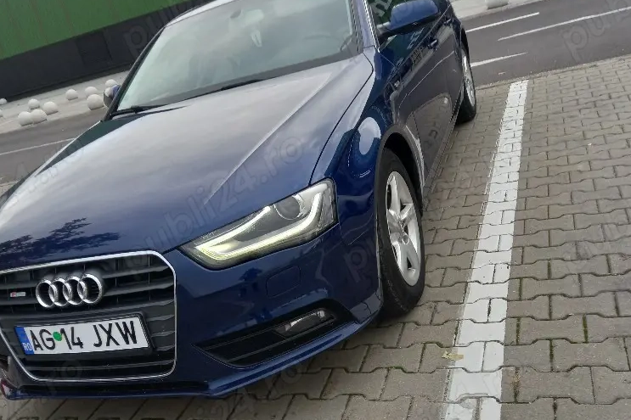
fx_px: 613
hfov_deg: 54.2
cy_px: 211
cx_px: 268
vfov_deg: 37.8
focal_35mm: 35
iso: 50
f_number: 2
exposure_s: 1/50
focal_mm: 4.6
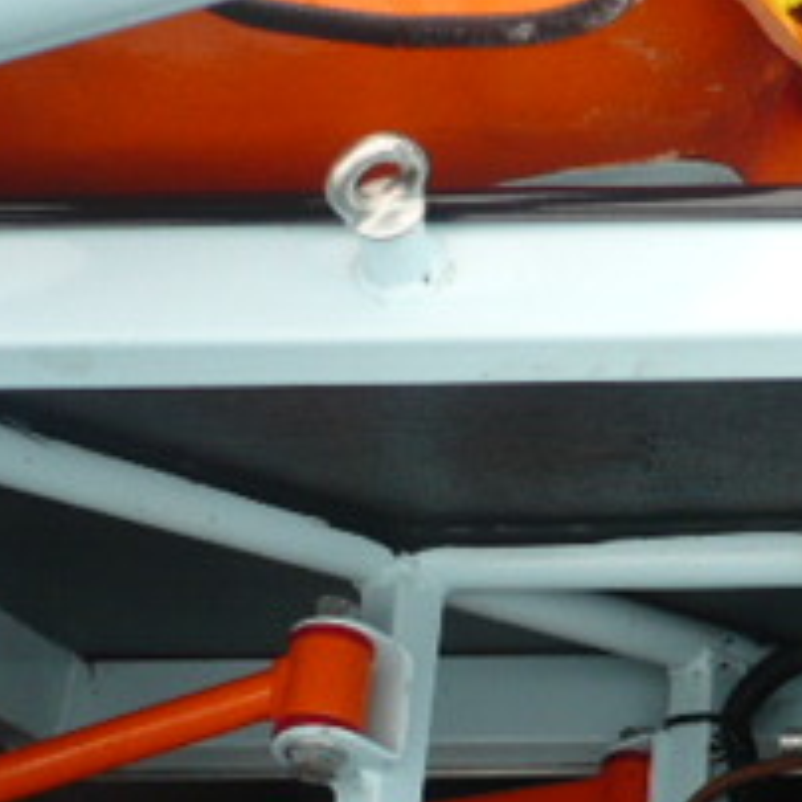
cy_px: 758
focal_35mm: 98
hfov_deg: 16.6
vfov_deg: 17.4
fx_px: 2569
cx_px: 1092
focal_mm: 5.8
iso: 100
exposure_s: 1/60
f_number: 2.8
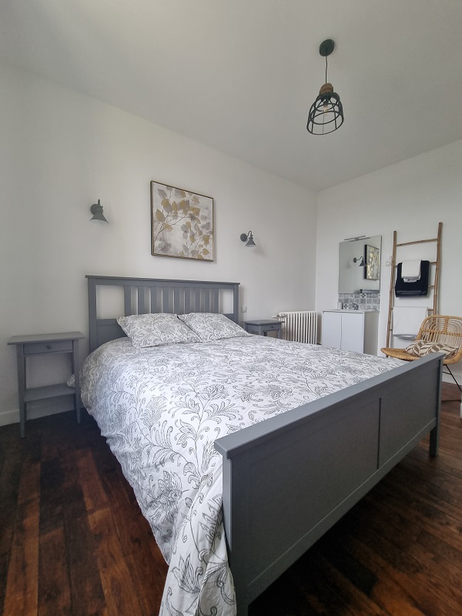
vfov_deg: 106.2
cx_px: 231
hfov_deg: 89.9
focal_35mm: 13
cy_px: 308
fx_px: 231
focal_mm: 2.2
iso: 64
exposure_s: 1/100
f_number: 2.2
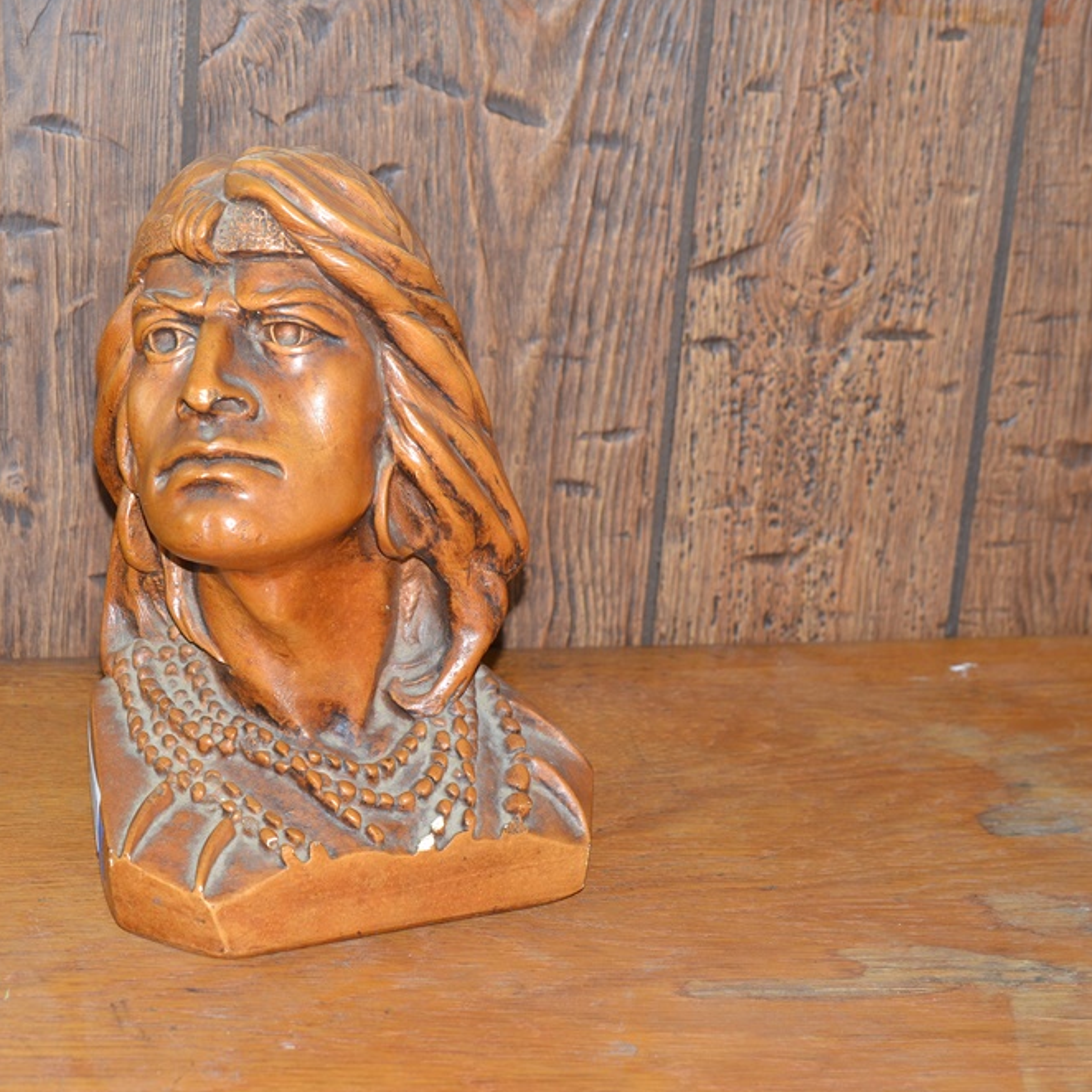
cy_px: 545
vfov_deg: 22.5
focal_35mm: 77
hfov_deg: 22.3
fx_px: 2748
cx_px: 282
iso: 200
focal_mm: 40
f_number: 8
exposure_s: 1/60
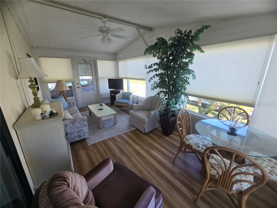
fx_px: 104
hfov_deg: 106.2
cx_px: 138
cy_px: 104
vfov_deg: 89.9
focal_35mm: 13
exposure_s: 1/120
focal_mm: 2.2
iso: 64
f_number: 2.2
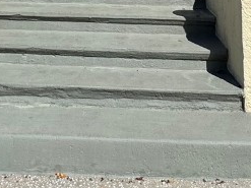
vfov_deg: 18.8
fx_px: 420
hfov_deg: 33.2
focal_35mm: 58
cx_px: 104
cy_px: -161
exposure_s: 1/3906
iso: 40
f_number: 2.2
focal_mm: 2.22
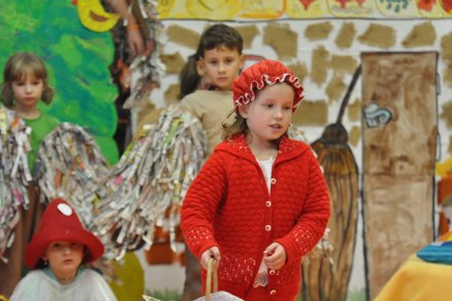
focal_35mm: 212
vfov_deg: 6.5
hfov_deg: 9.7
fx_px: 2660
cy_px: 180
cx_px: 233
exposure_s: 1/250
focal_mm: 112
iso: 1600
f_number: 2.8
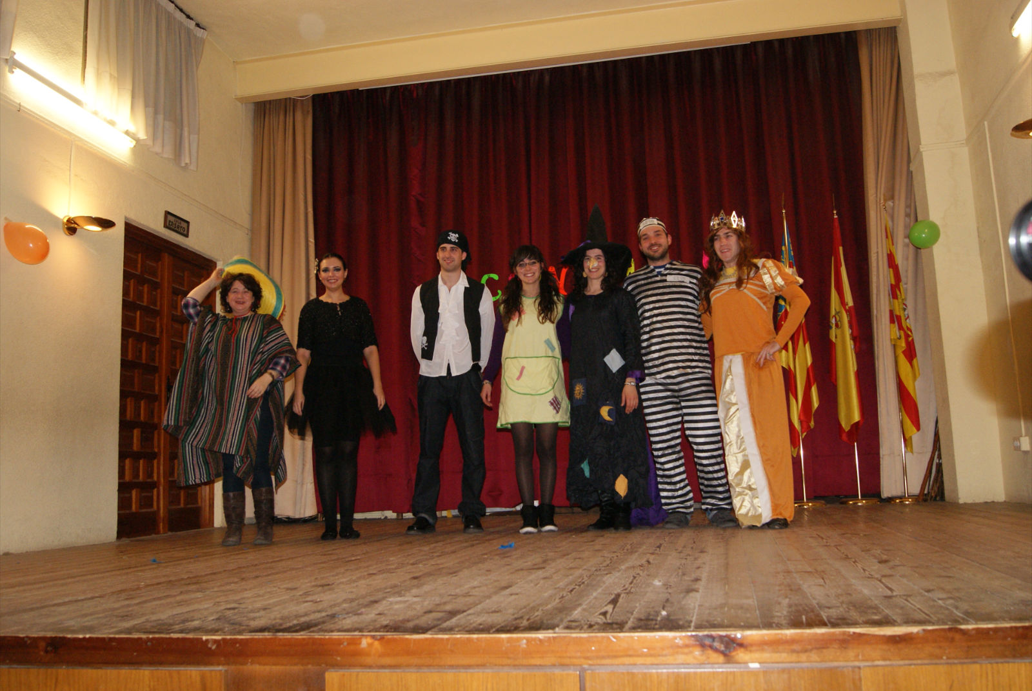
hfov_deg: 61.9
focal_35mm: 30
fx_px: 861
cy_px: 346
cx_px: 516
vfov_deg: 43.7
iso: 400
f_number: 5.6
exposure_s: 1/60
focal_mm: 20
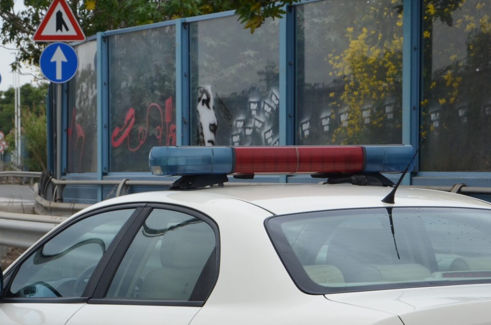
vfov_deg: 8.0
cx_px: 16
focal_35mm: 170
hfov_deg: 12.0
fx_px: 2314
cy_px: 314
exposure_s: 1/250
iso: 200
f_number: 8
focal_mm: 50
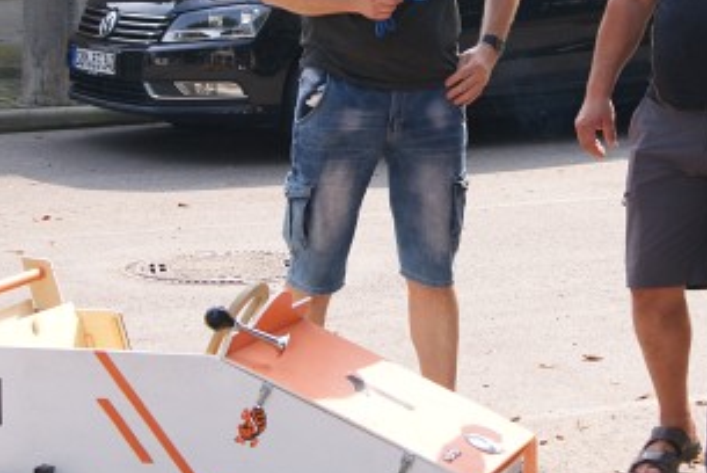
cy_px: 35
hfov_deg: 16.2
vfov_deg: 10.8
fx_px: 2477
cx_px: 459
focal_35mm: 126
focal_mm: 40
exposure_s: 1/80
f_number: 7.1
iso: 100
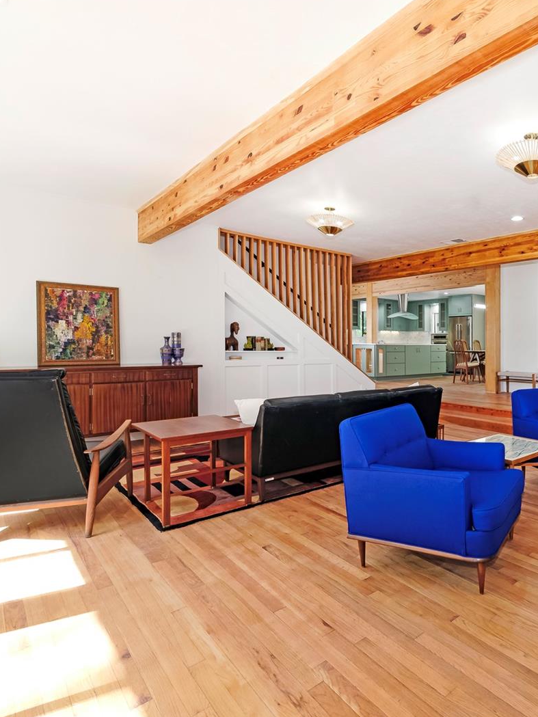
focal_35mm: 22
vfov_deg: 76.4
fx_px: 456
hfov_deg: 55.3
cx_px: 455
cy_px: 355
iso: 400
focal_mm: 15
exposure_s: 1/5
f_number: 13
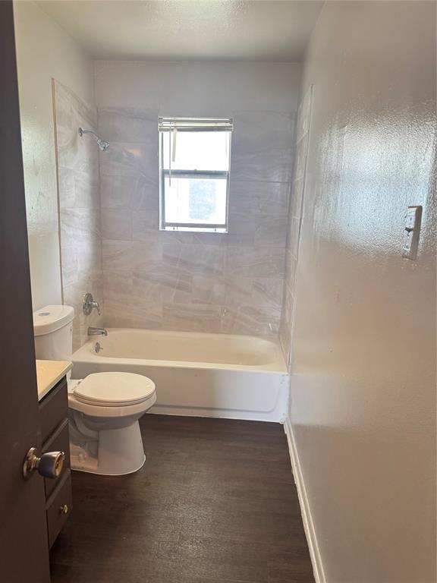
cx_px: 218
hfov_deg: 56.8
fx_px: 404
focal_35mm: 24
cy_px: 292
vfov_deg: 71.6
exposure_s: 1/60
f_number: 1.78
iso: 250
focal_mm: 6.76
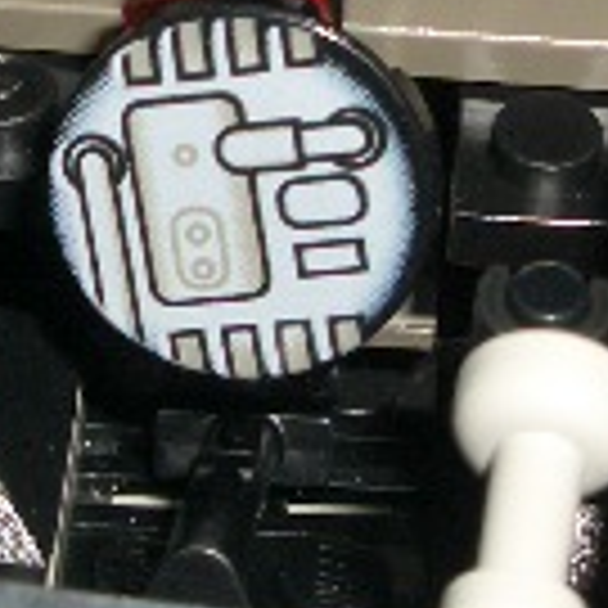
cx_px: 230
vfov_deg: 10.1
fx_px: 3418
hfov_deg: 10.2
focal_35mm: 172
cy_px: 72
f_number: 4.6
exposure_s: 1/60
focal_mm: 6.8
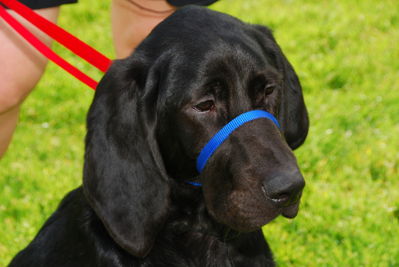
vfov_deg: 9.7
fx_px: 1581
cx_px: 200
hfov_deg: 14.4
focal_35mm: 142
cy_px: 134
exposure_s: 1/60
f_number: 11
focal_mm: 95
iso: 125
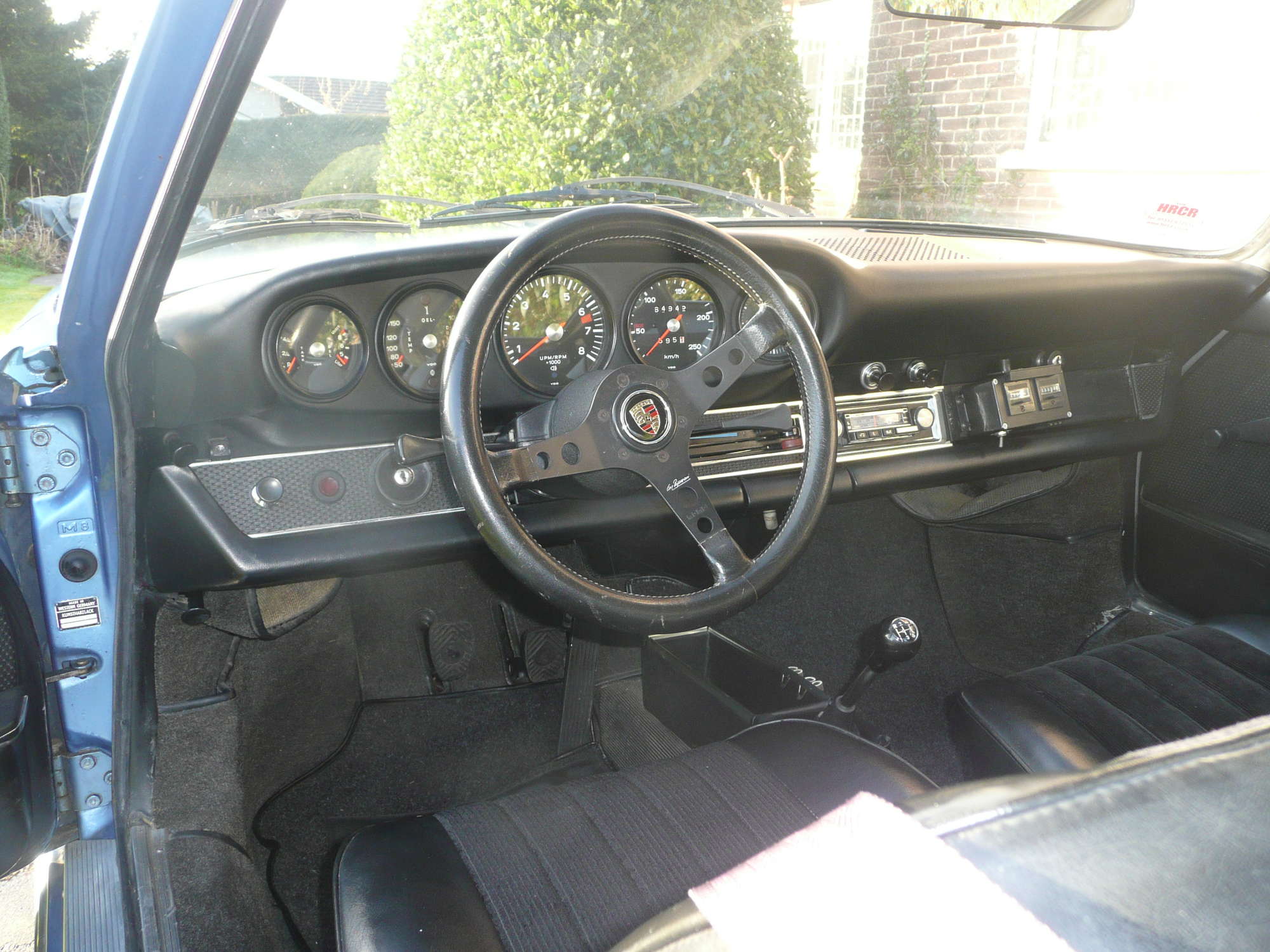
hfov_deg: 60.0
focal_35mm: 30
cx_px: 635
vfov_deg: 46.8
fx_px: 1101
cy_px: 476
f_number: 3.4
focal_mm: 4.9
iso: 125
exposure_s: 1/30
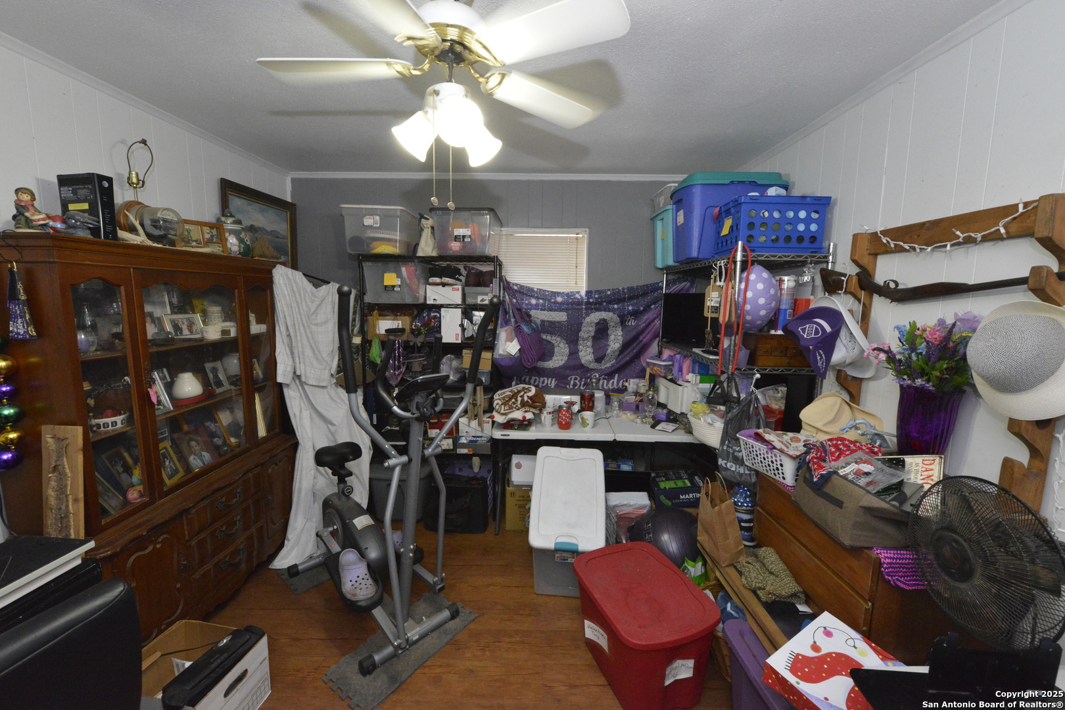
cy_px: 355
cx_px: 532
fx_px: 414
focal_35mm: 14
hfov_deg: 104.3
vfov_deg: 81.2
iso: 6400
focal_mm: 14
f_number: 11
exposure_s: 1/60
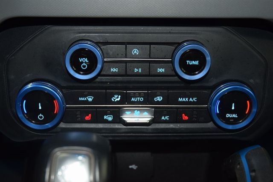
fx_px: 432
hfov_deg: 35.0
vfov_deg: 23.8
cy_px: 91
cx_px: 136
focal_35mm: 57
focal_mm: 38
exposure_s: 1/4
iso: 720
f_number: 4.2
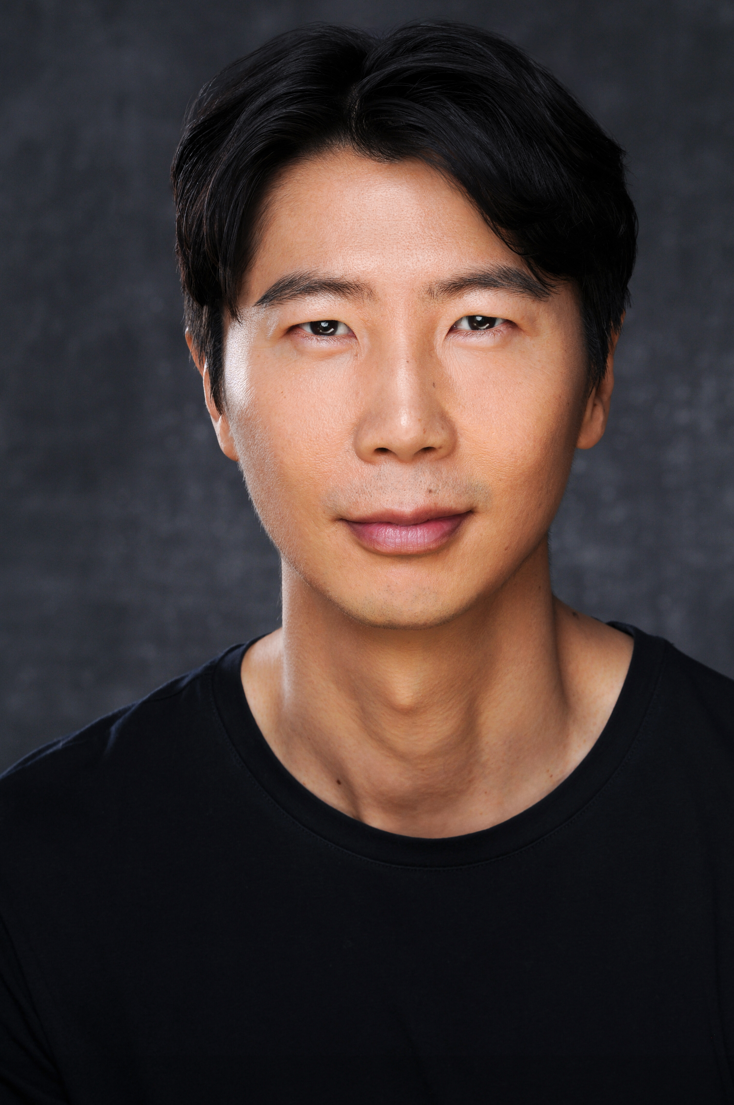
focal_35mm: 158
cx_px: 367
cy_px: 552
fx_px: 4829
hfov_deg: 8.7
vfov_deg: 13.1
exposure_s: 1/160
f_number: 7.1
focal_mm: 105
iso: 200
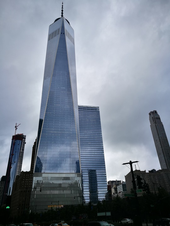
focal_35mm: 27
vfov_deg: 65.3
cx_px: 85
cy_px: 113
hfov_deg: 51.4
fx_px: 177
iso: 50
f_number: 2.2
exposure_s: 1/330
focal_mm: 4.5
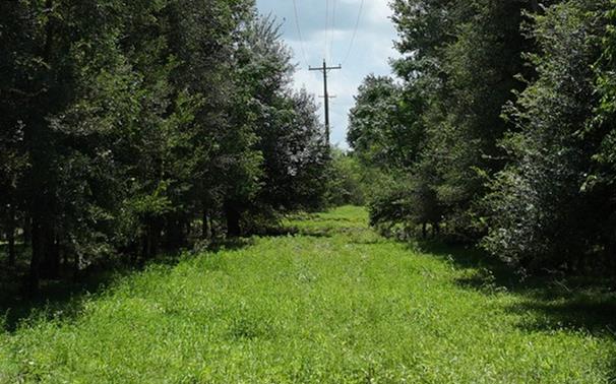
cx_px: 293
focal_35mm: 86
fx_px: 1443
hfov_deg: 24.1
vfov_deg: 15.1
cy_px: 97
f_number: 2.8
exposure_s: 1/2500
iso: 120
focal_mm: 12.29
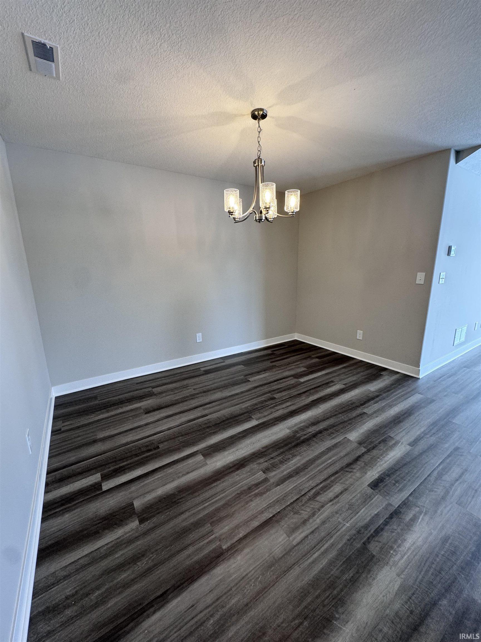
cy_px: 321
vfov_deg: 102.1
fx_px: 259
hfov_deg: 85.7
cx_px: 240
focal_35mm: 14
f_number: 2.2
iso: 160
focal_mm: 2.22
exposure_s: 1/120
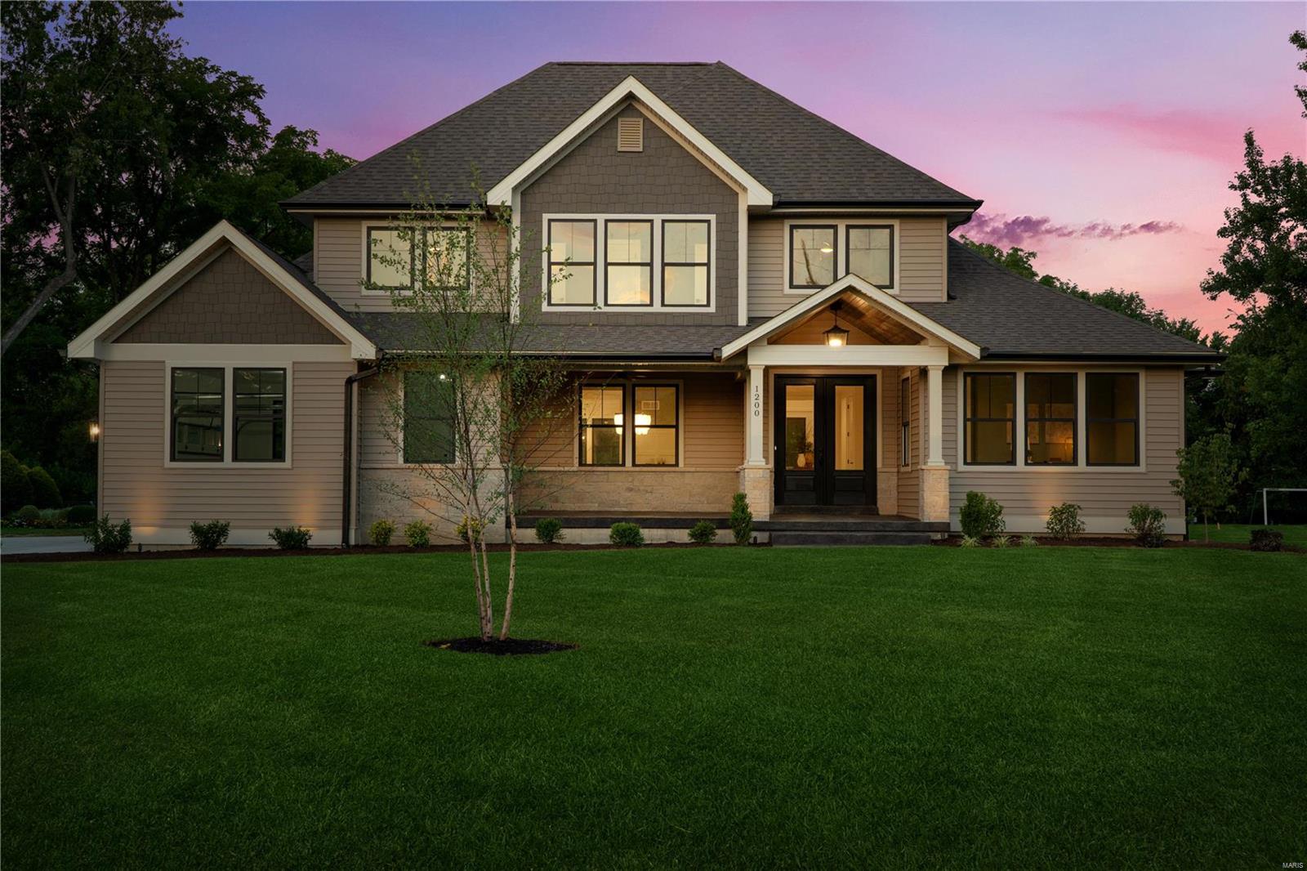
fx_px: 1470
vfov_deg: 33.0
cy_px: 436
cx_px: 654
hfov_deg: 47.9
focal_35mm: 40
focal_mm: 27
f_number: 6.3
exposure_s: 1/30
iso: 400
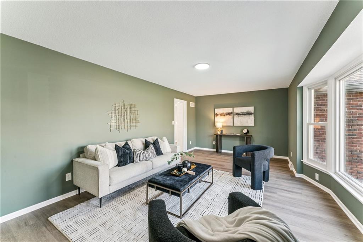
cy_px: 121
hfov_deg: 104.3
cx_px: 182
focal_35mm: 14
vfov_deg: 81.2
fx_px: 141
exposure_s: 1/5
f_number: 13
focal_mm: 14
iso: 400
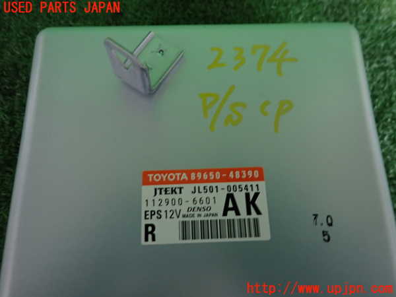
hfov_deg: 69.4
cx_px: 198
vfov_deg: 54.9
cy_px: 148
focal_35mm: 25
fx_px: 286
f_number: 2
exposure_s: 1/30
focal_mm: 4.5
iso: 250
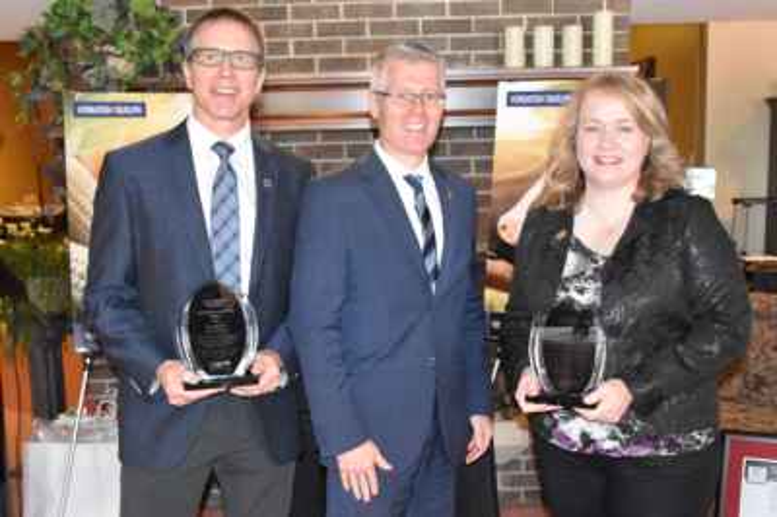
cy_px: 258
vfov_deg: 39.9
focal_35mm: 33
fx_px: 712
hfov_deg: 57.3
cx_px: 388
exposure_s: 1/60
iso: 3600
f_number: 3.5
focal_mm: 22
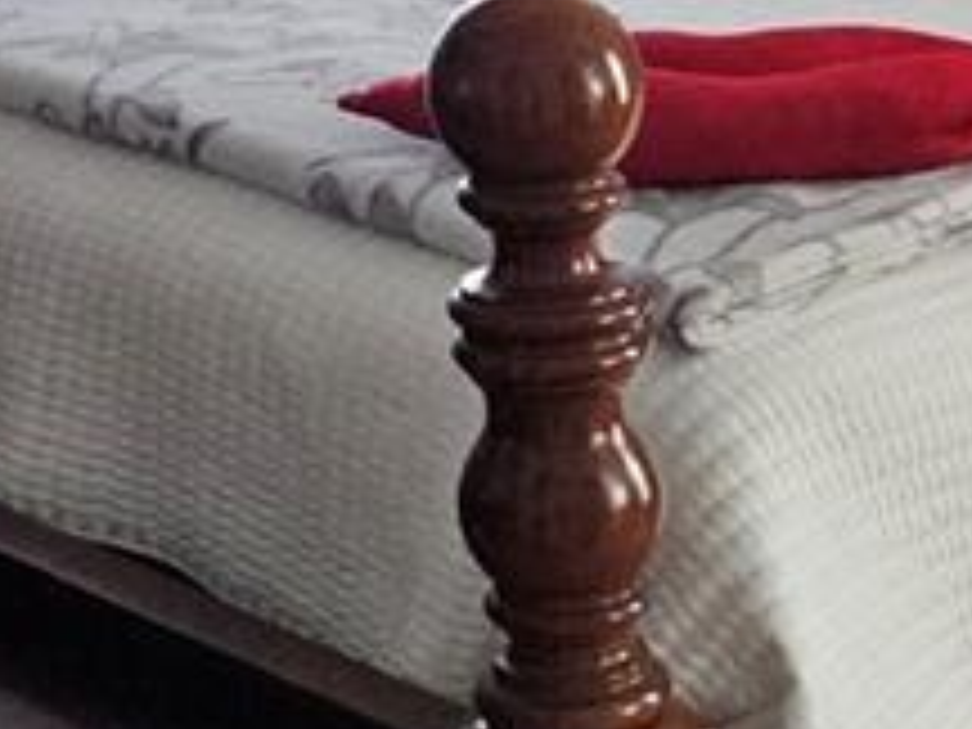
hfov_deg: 15.1
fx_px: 3594
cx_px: 1030
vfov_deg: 11.6
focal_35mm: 128
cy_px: 392
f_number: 1.7
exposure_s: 1/120
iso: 800
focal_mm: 6.3
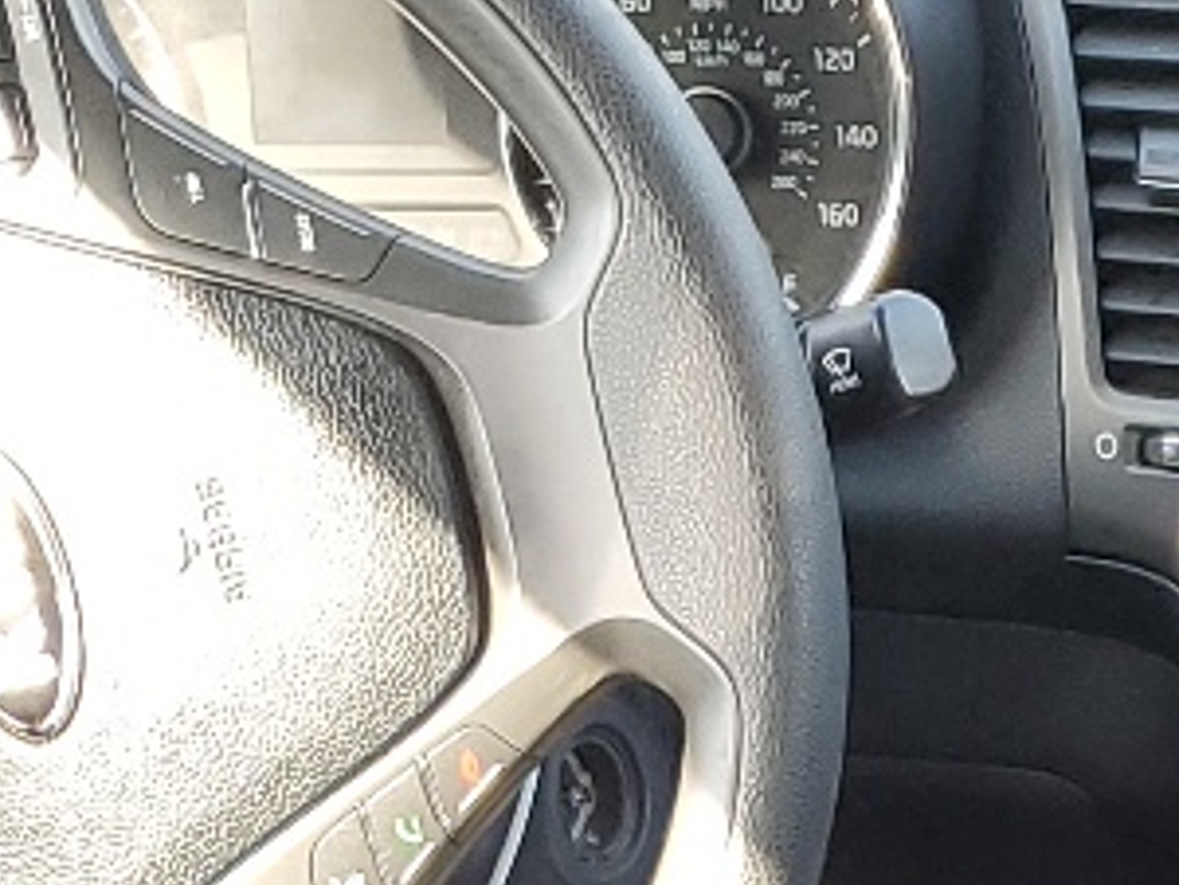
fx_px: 4702
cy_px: 1907
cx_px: 1586
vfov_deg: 9.8
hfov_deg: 13.7
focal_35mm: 138
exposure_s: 1/120
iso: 73
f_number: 1.5
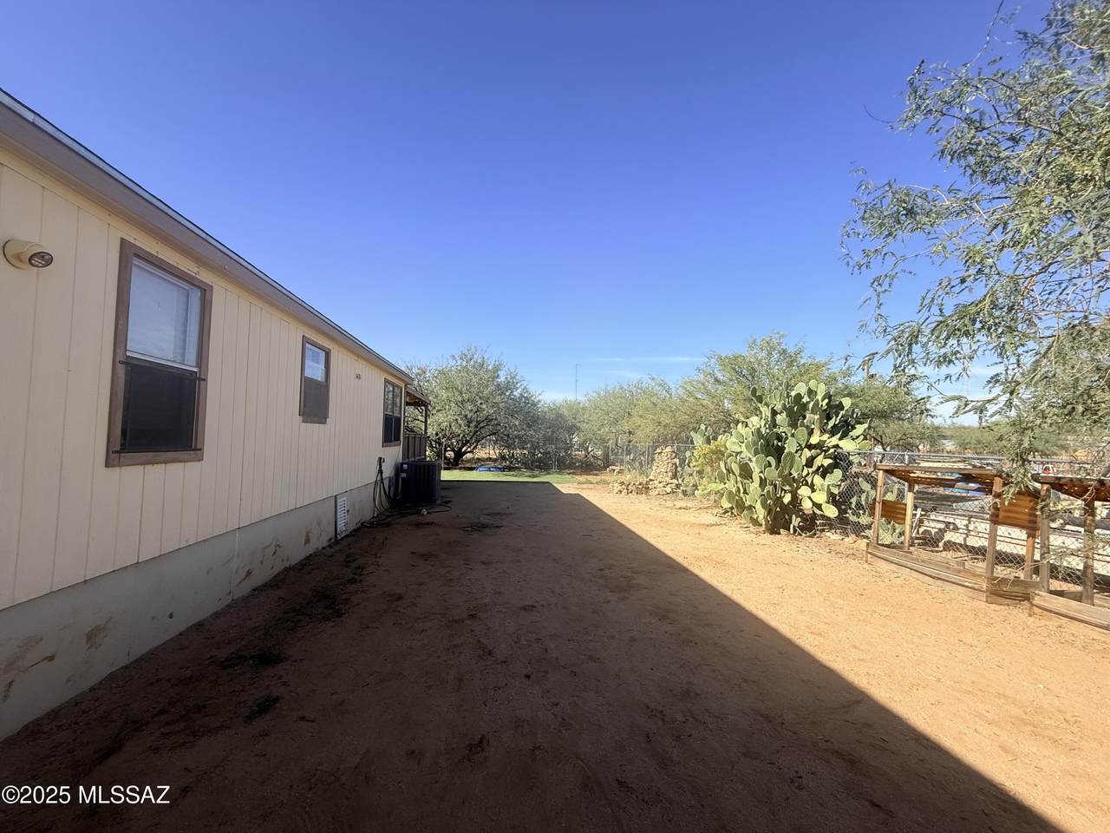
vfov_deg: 85.7
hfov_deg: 102.1
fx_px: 449
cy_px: 416
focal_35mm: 14
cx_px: 555
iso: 50
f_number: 2.2
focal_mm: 2.22
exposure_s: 1/1431
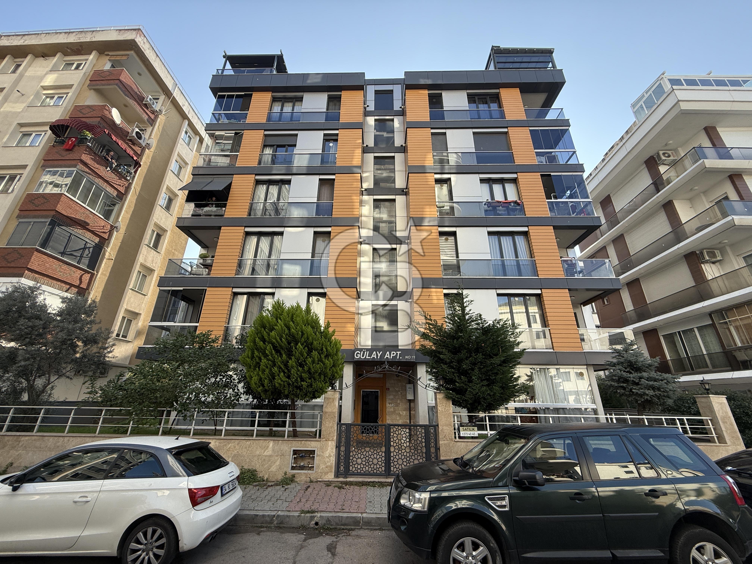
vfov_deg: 85.7
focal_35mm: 14
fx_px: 304
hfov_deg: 102.1
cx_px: 376
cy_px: 282
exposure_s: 1/502
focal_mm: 2.22
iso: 50
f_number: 2.2
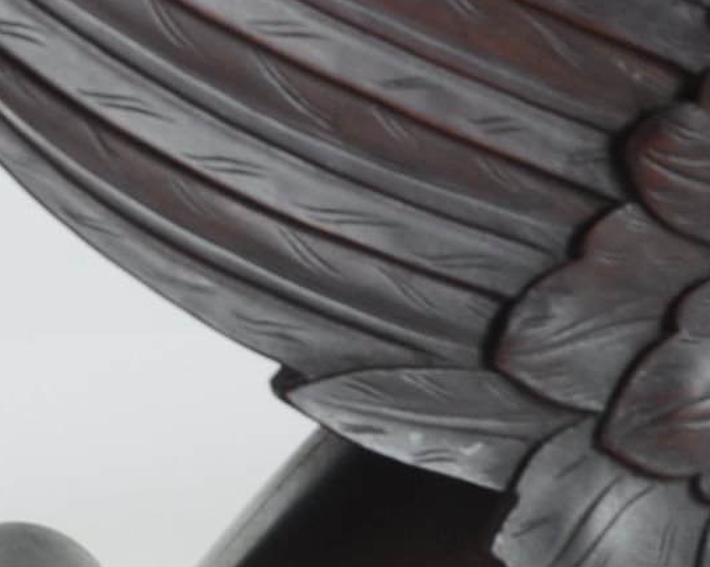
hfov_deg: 3.8
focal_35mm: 514
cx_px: 531
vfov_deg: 3.0
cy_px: 866
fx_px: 10799
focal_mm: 80
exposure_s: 1/80
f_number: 9
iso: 200
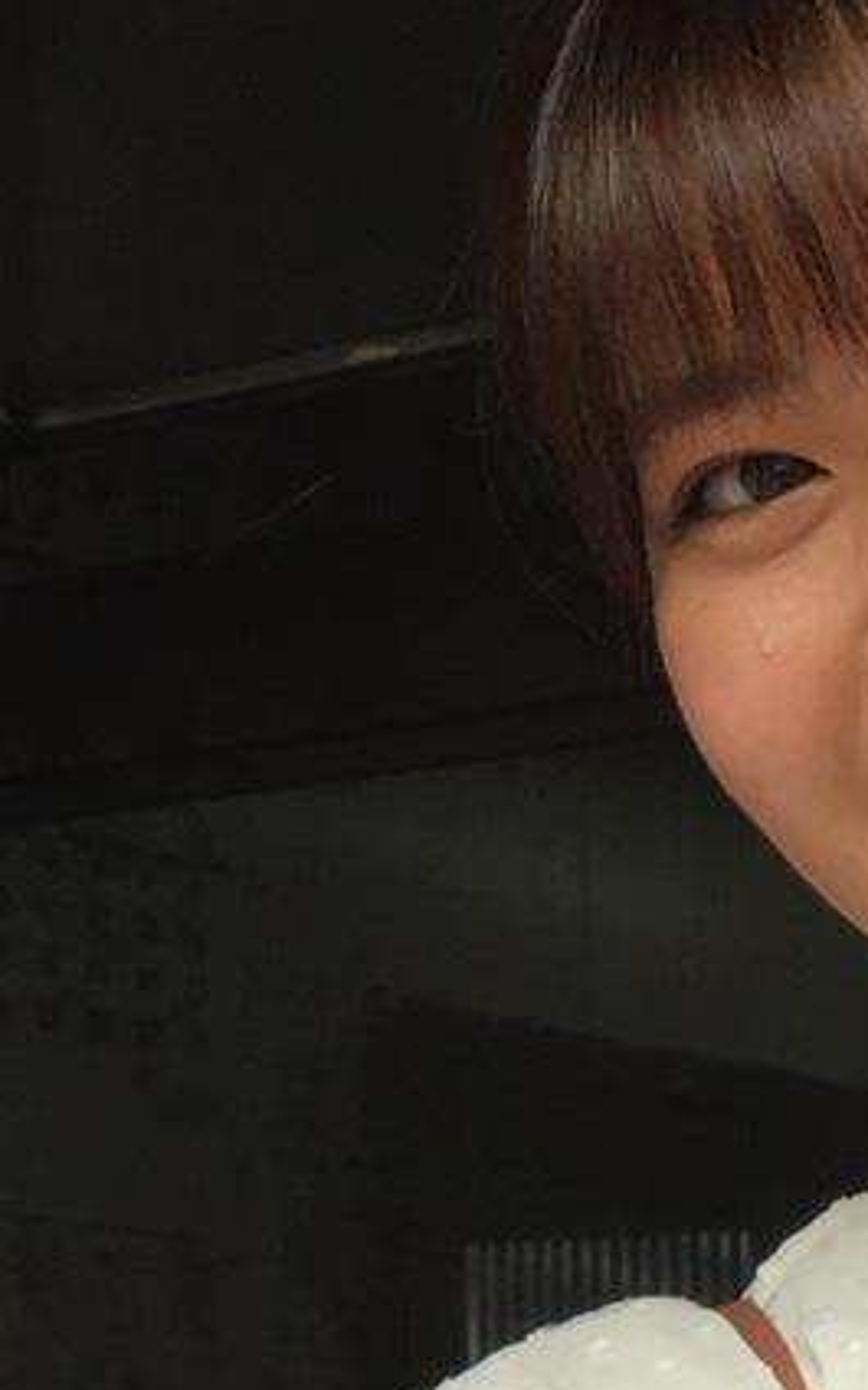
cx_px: 0
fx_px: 5526
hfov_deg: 8.9
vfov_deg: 14.3
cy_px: 584
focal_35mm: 146
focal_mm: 4.2
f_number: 2.2
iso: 40
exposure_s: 1/120
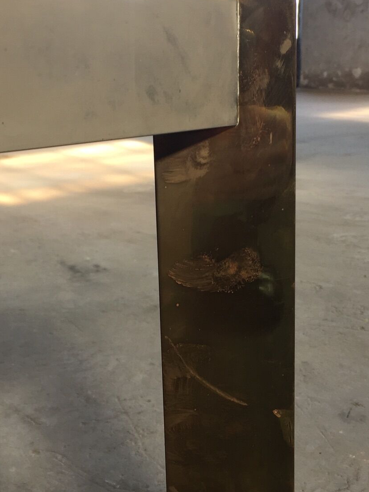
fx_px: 768
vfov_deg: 35.5
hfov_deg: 27.0
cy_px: 239
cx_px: 207
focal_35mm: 54
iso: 40
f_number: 2.2
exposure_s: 1/33
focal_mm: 4.15
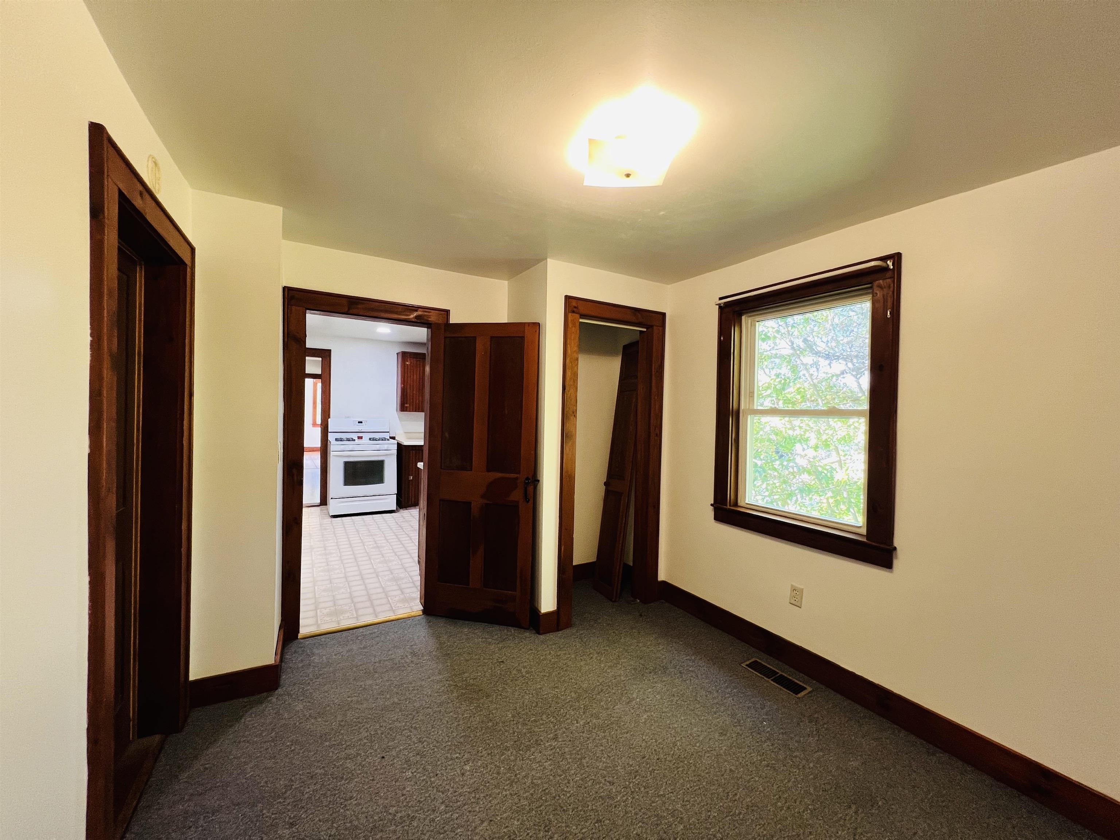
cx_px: 560
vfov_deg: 89.9
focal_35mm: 13
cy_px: 420
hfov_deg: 106.2
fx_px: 421
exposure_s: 1/60
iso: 160
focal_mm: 1.57
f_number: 1.8
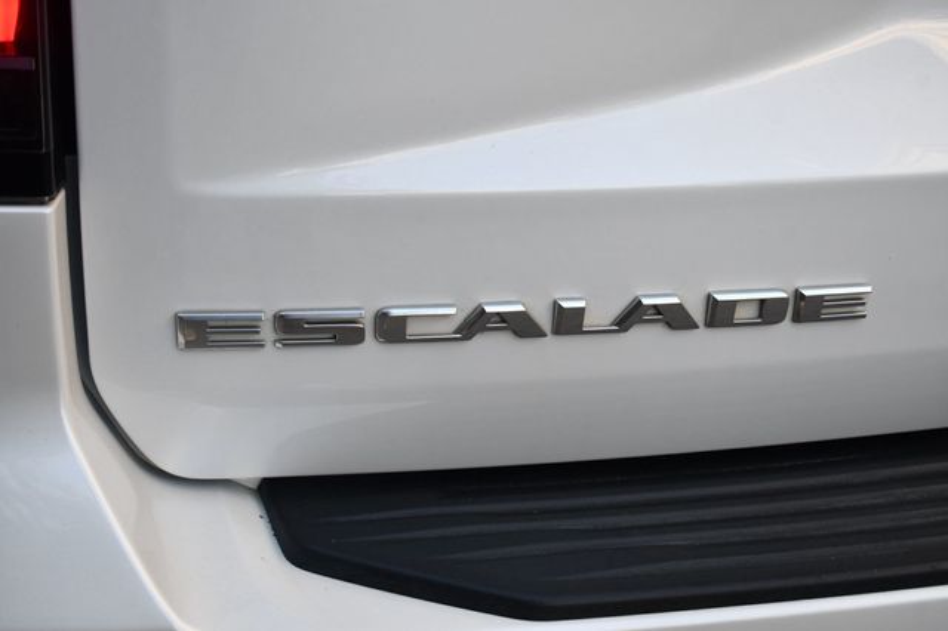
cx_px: 474
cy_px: 316
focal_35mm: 60
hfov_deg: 33.4
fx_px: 1579
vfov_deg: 22.6
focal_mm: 40
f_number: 5.6
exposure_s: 1/250
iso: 320
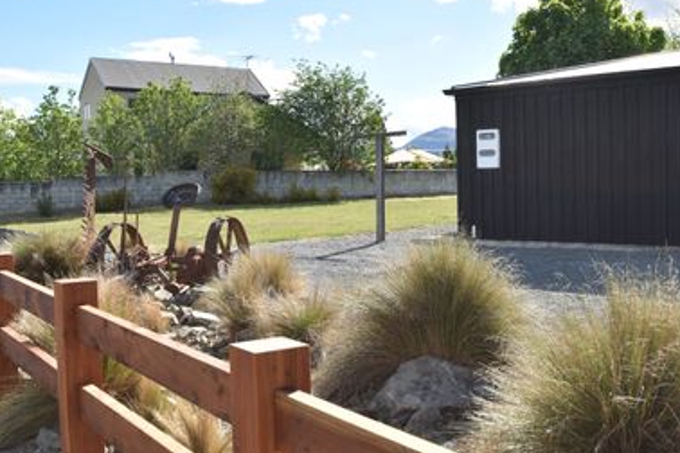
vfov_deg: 32.6
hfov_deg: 47.0
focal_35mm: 41
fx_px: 774
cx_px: 419
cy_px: 226
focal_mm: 22
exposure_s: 1/320
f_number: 9
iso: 200
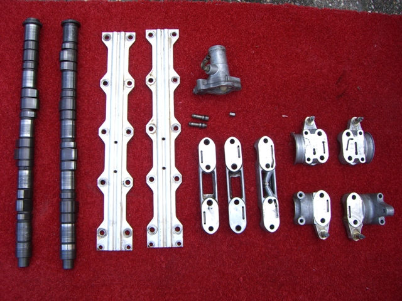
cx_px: 201
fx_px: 441
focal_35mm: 38
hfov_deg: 49.0
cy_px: 150
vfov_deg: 37.7
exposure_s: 1/320
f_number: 2.7
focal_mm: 6.2
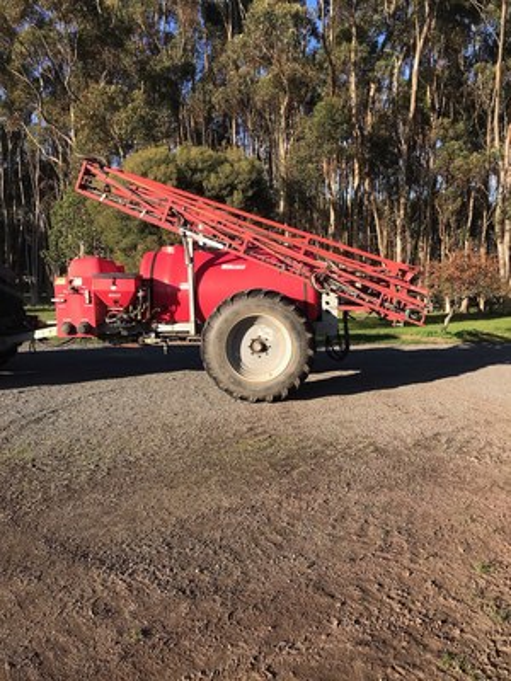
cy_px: 340
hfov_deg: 49.7
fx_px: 551
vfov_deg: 63.4
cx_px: 256
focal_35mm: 28
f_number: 1.8
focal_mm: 3.99
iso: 20
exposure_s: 1/766
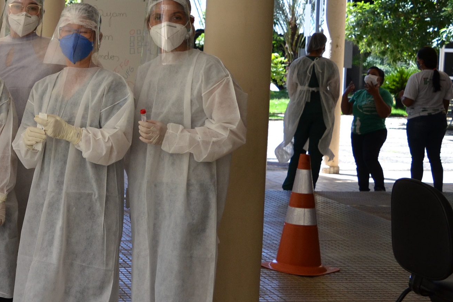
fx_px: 956
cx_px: -48
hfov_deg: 24.8
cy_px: 108
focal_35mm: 76
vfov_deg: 17.9
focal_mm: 22
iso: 400
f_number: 4.5
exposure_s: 1/500
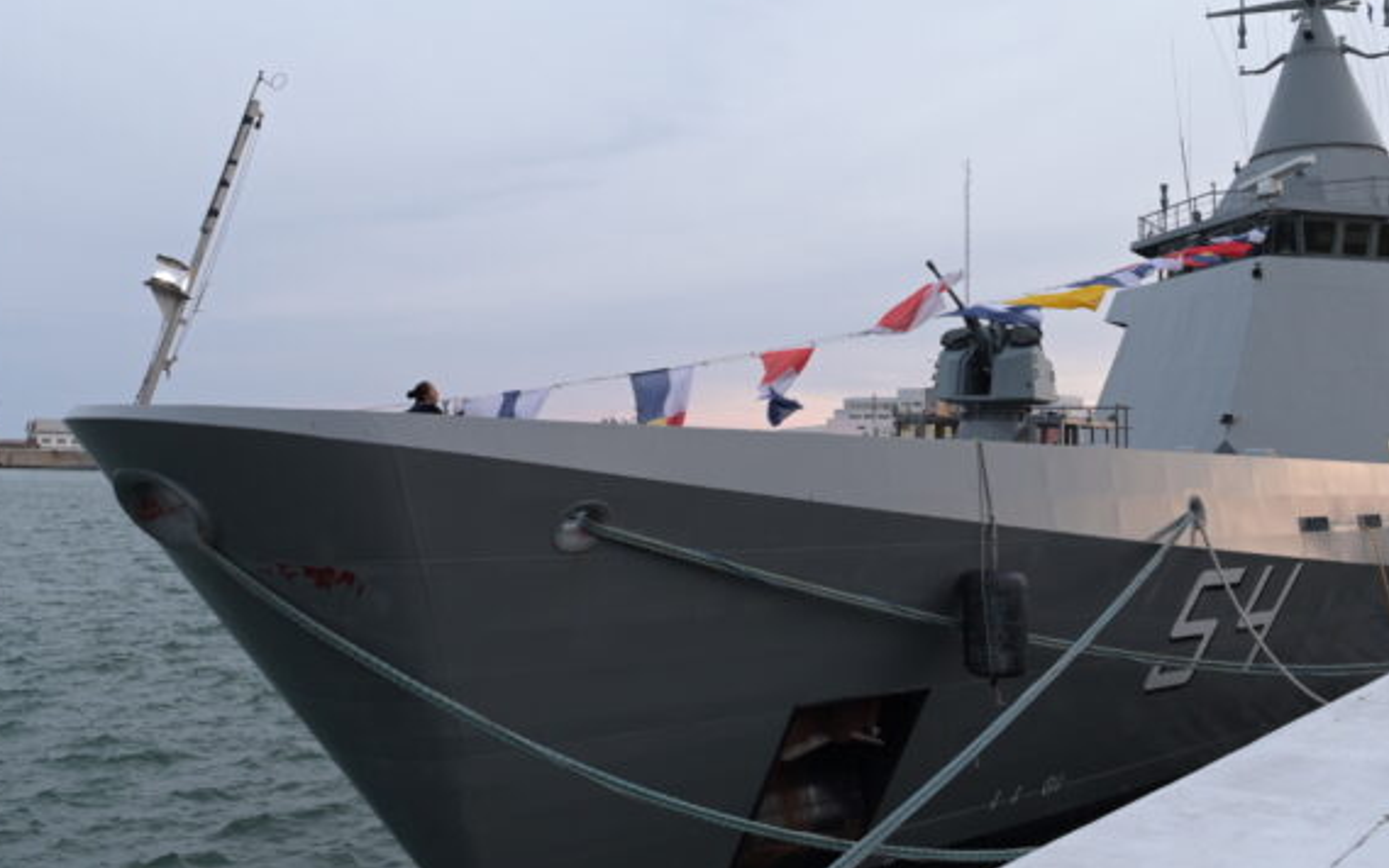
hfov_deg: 58.1
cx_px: 745
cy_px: 312
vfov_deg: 38.0
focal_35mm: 33
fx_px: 1250
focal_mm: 24
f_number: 4
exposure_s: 1/60
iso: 800
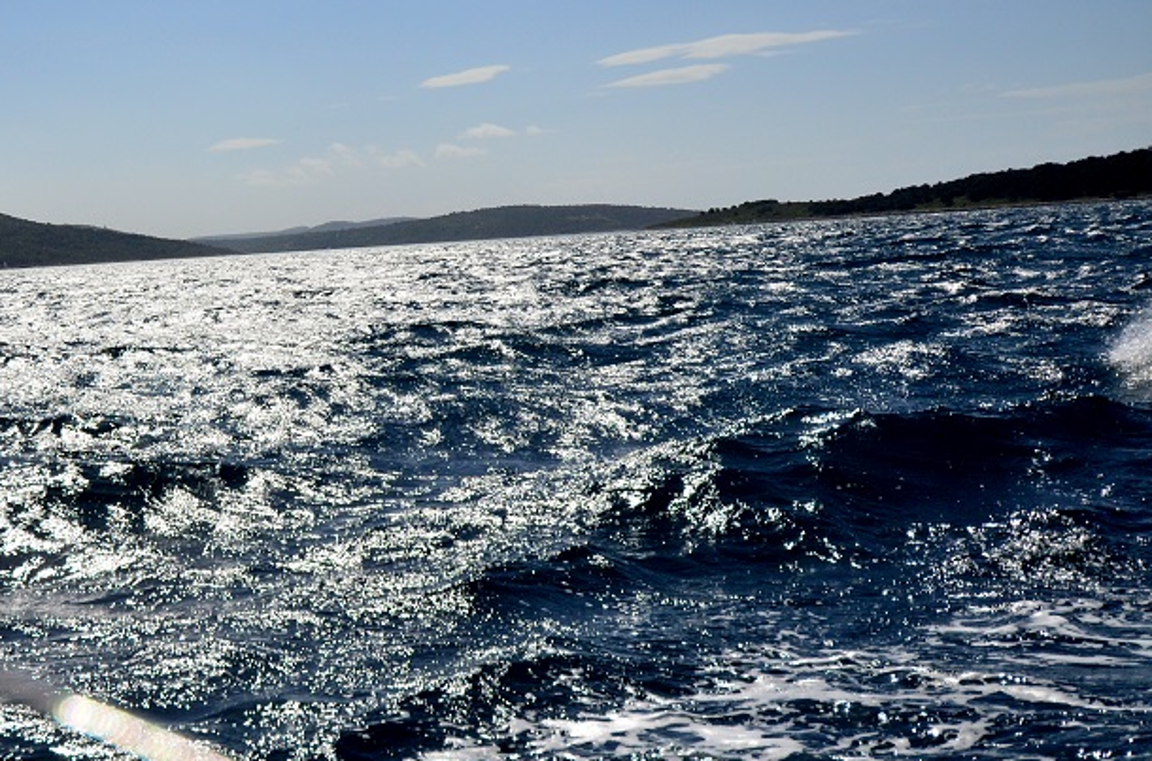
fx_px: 1883
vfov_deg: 22.8
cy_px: 337
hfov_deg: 33.0
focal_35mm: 59
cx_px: 216
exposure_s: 1/8000
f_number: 4.5
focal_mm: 24
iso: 450
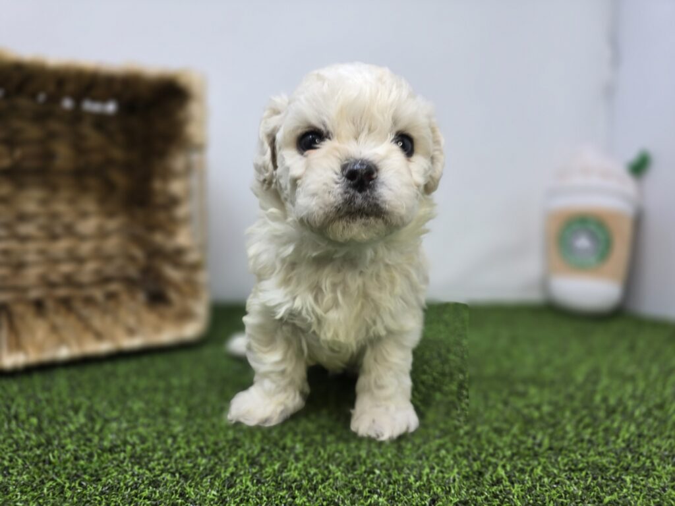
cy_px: 253
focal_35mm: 23
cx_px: 338
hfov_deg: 73.9
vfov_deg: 58.9
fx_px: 448
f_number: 1.7
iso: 50
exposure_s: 1/120
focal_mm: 6.3
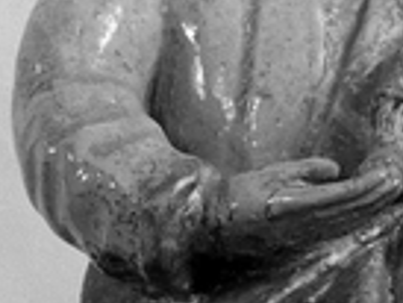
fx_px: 5640
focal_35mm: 484
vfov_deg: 3.1
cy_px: 497
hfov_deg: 4.1
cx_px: 291
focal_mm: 60
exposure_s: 1/60
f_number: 8
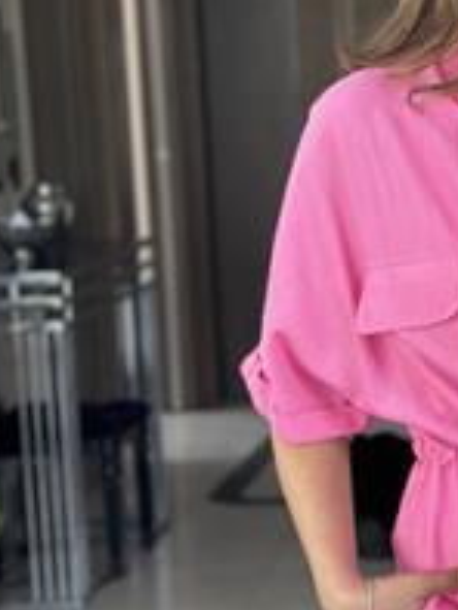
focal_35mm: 123
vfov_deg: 16.0
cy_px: 356
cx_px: 542
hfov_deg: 11.8
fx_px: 2168
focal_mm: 6.86
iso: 125
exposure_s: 1/100
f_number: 1.78
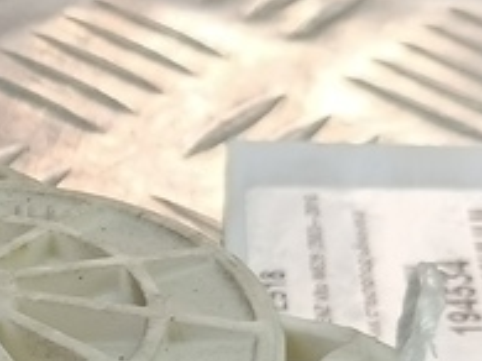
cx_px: -460
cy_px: 549
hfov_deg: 13.9
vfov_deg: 11.7
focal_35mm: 121
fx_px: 1684
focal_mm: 4.11
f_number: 1.6
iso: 83
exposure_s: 1/50
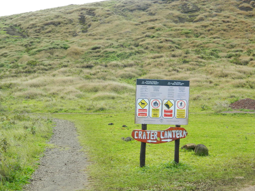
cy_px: 96
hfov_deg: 33.8
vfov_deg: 25.7
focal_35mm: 57
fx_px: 420
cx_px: 128
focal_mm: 10.2
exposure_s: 1/400
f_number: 3.8
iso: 125
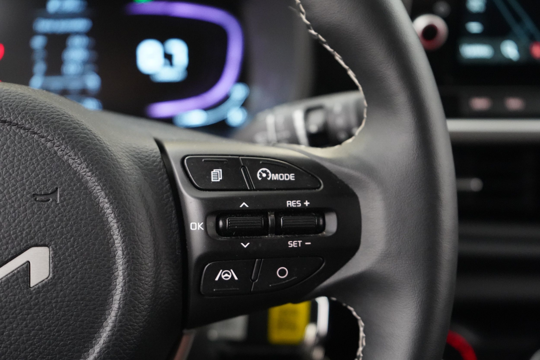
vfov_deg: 27.5
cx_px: 270
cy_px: 180
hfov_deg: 40.3
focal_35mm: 49
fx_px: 735
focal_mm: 49
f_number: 4.5
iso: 12800
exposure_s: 1/60
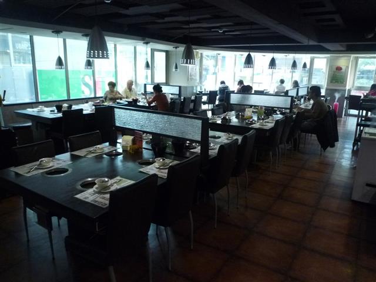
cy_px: 141
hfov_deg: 69.4
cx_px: 188
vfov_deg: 54.9
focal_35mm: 25
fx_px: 272
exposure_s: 1/15
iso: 400
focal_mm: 4.4
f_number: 2.8
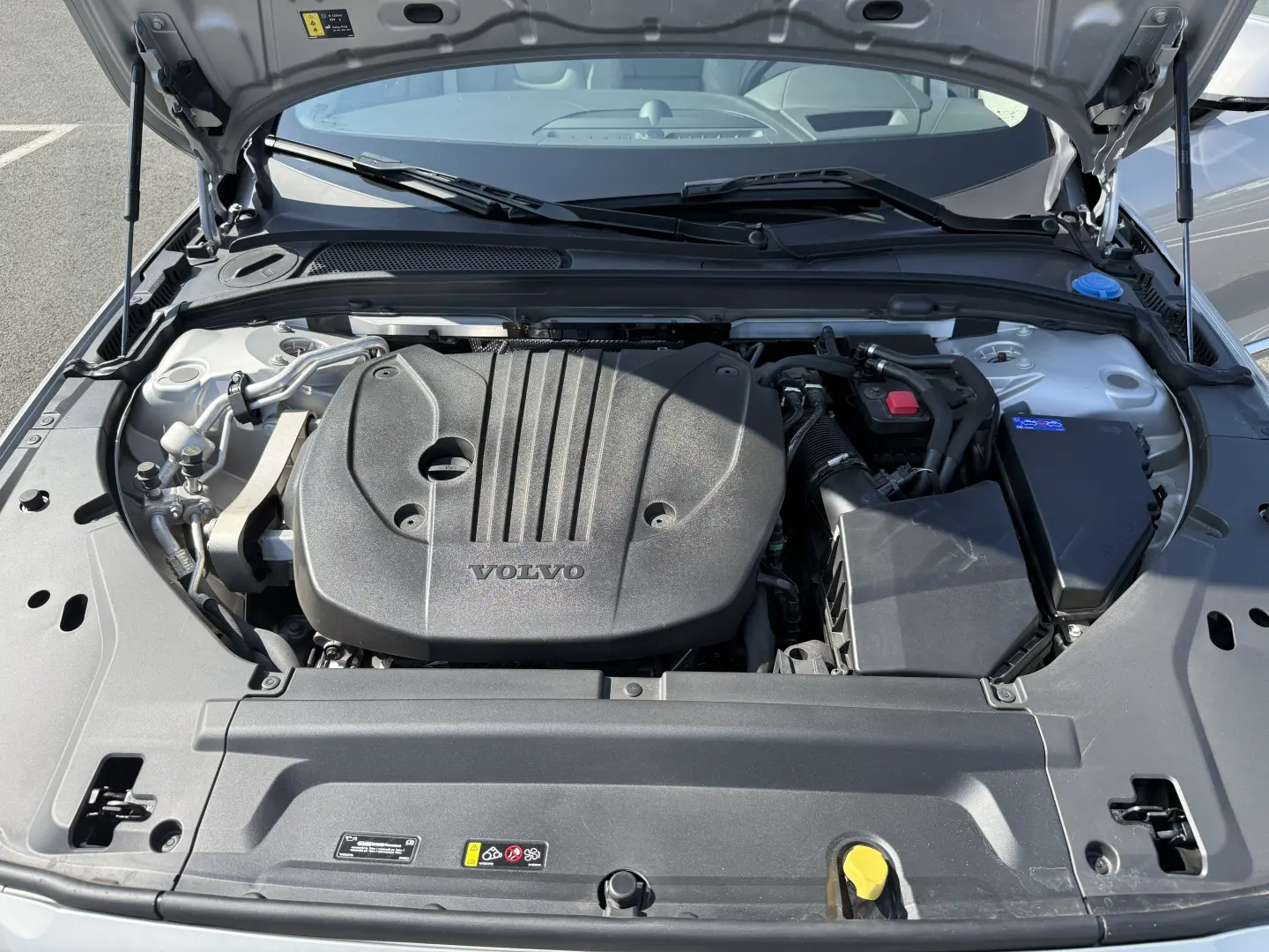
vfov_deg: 56.8
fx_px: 880
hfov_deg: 71.6
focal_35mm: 24
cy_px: 476
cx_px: 634
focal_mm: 6.76
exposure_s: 1/1770
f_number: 1.78
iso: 100
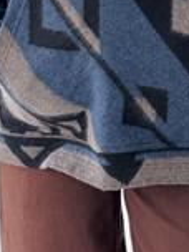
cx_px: 129
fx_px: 1223
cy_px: -162
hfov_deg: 8.8
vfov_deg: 11.2
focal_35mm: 168
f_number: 1.78
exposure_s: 1/236
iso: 64
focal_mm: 6.76
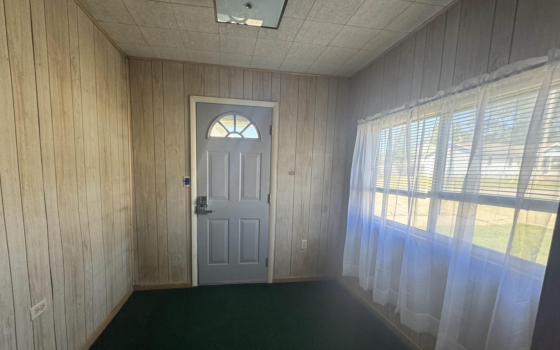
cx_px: 264
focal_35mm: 16
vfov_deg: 70.8
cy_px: 203
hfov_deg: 97.7
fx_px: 244
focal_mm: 2.22
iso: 200
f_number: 2.2
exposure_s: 1/99
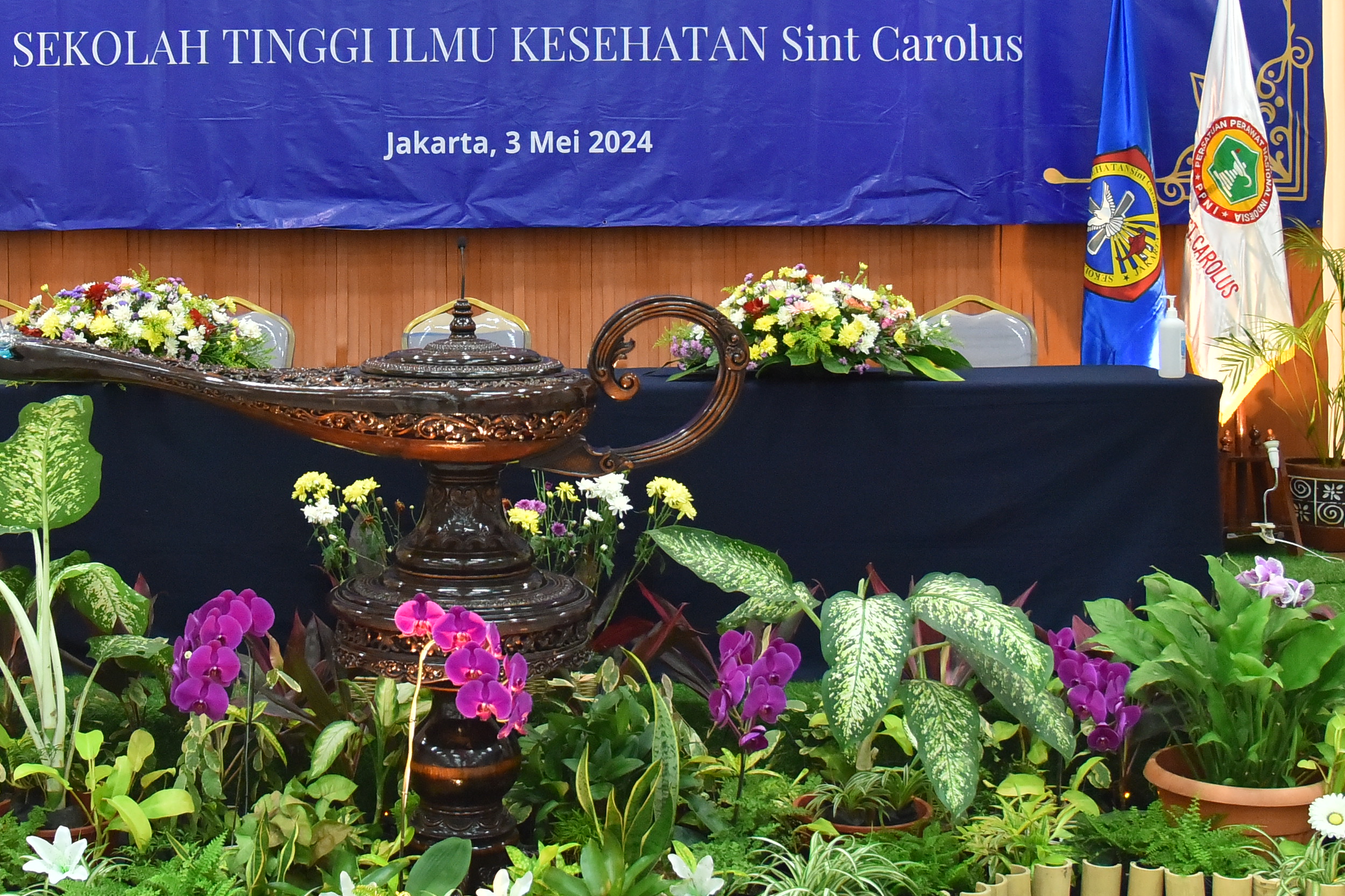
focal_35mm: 53
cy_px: 199
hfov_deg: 37.2
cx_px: 461
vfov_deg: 25.1
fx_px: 1980
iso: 2000
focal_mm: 24
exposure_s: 1/125
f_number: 5
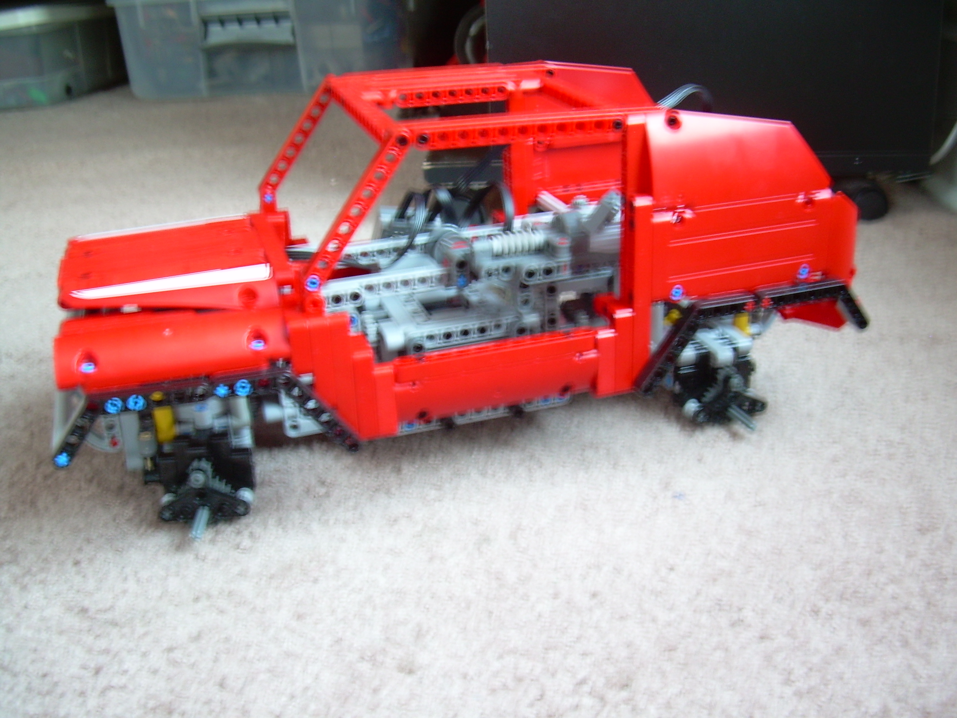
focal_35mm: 38
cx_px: 478
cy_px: 359
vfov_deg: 37.7
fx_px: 1051
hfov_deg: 49.0
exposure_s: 1/2.2
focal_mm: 6.3
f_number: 2.8
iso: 84
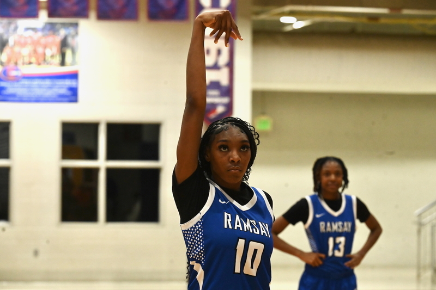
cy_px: 145
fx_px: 2422
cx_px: 218
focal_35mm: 200
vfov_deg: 6.9
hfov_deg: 10.3
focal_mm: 200
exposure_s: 1/250
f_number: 8
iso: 5000
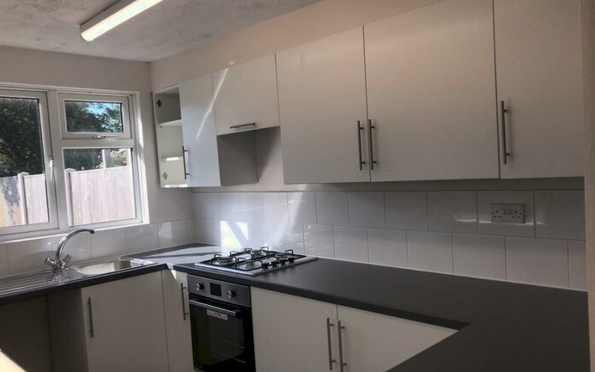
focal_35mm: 30
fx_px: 486
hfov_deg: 62.9
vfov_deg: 41.8
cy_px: 202
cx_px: 299
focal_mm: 3.99
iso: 20
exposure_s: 1/1168
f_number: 1.8
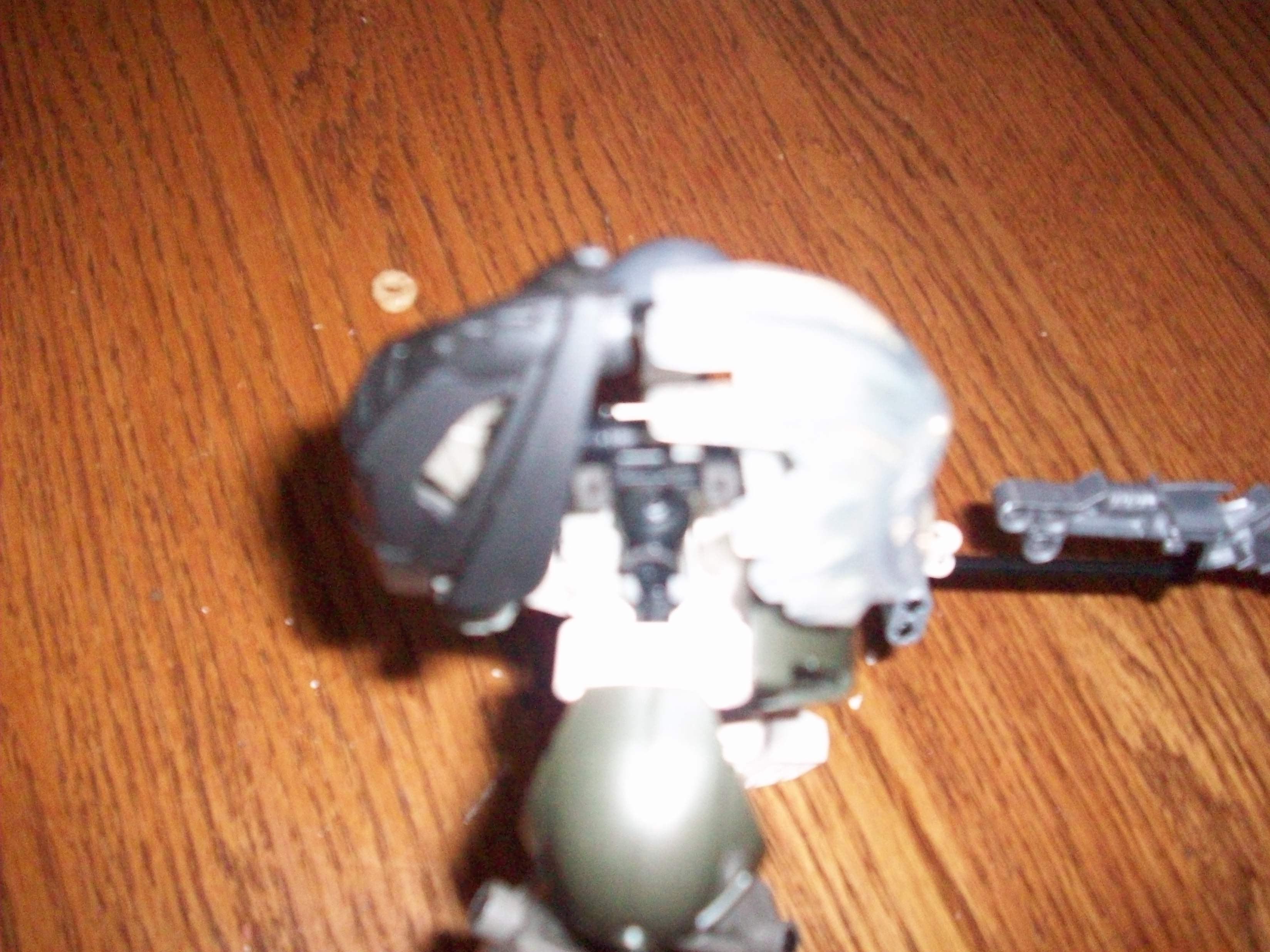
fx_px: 1357
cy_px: 476
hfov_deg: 50.1
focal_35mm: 37
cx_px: 635
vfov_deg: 38.7
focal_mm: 6.2
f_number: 2.8
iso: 400
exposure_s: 1/128
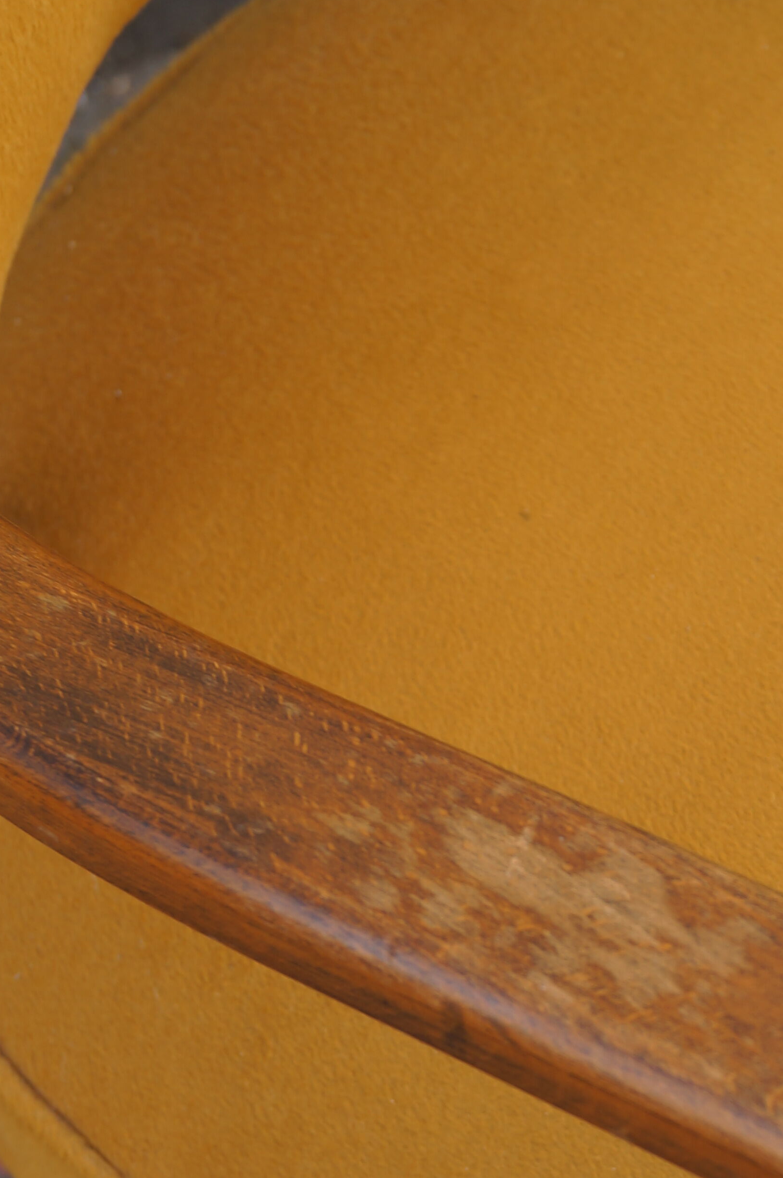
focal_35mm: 104
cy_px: 972
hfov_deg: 13.1
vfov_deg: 19.4
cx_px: 611
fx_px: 3400
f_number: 5.6
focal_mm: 35
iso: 100
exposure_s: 1/80
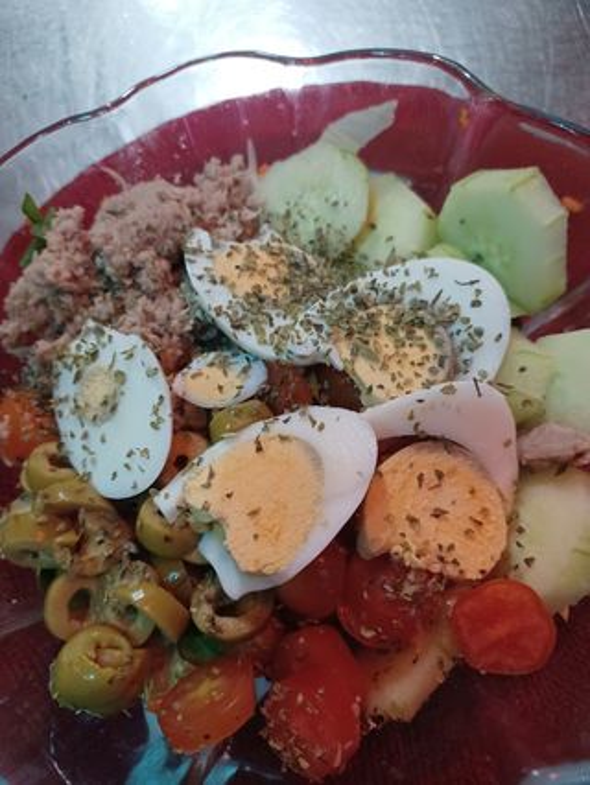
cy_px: 392
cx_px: 295
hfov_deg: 54.9
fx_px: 568
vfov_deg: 69.4
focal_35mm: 25
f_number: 1.8
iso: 500
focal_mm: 4.6
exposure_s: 1/25
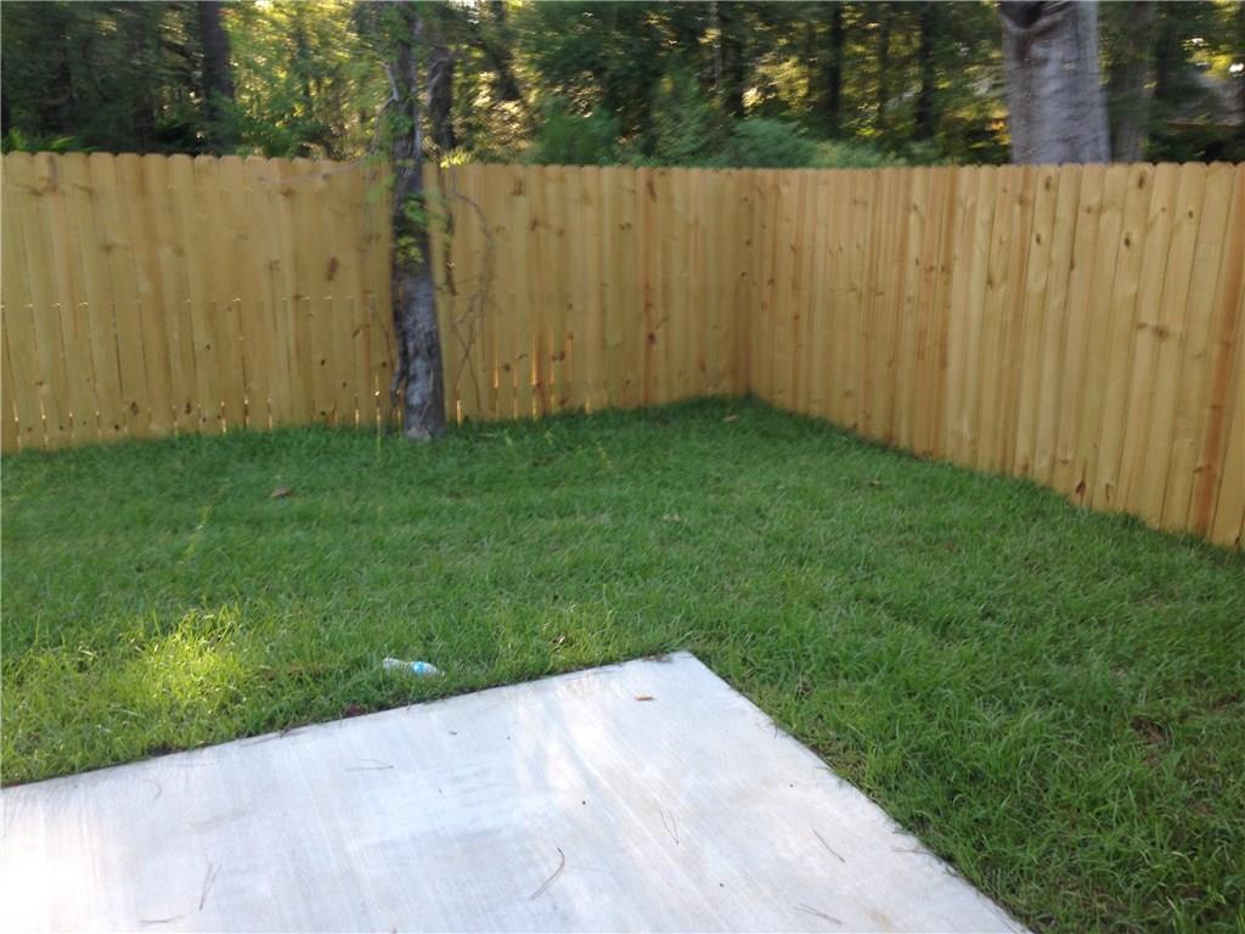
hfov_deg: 55.4
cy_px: 467
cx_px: 622
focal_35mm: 33
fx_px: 1187
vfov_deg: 42.9
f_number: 2.4
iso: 50
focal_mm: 4.12
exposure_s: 1/120
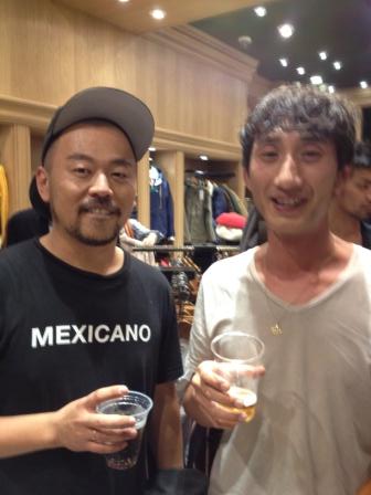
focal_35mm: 35
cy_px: 248
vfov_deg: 52.6
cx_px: 186
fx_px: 500
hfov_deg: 40.7
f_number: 2.4
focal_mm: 4.28
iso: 200
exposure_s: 1/20
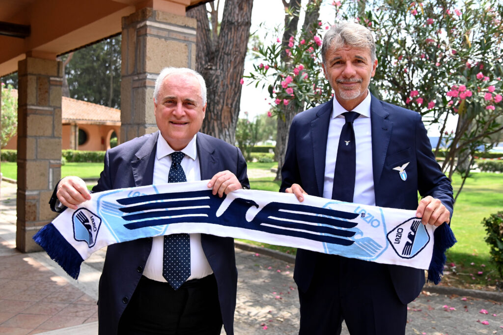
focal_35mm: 31
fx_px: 433
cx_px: 252
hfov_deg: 60.3
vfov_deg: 42.3
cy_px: 168
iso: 1000
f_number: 4
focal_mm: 31
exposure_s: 1/2500
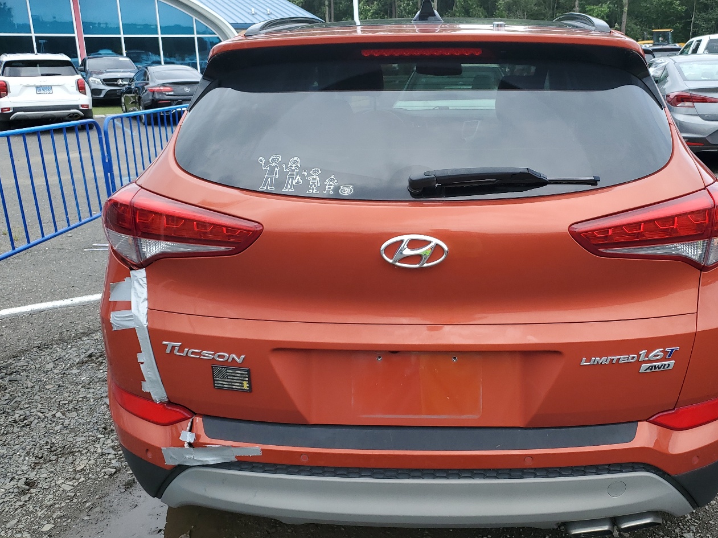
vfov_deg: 42.9
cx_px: 428
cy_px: 256
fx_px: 684
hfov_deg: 55.0
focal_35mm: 33
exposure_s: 1/1111
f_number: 1.5
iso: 50
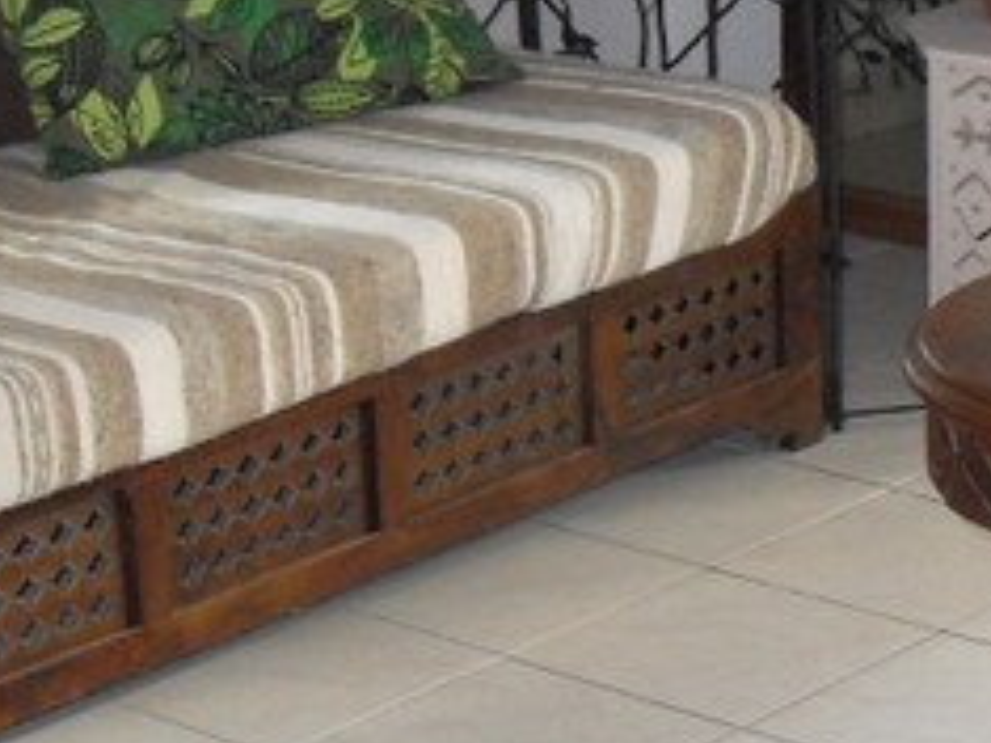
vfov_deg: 11.7
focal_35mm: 126
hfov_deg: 14.8
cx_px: 1358
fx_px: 3605
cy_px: 169
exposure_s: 1/45
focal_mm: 6.3
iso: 160
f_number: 2.8
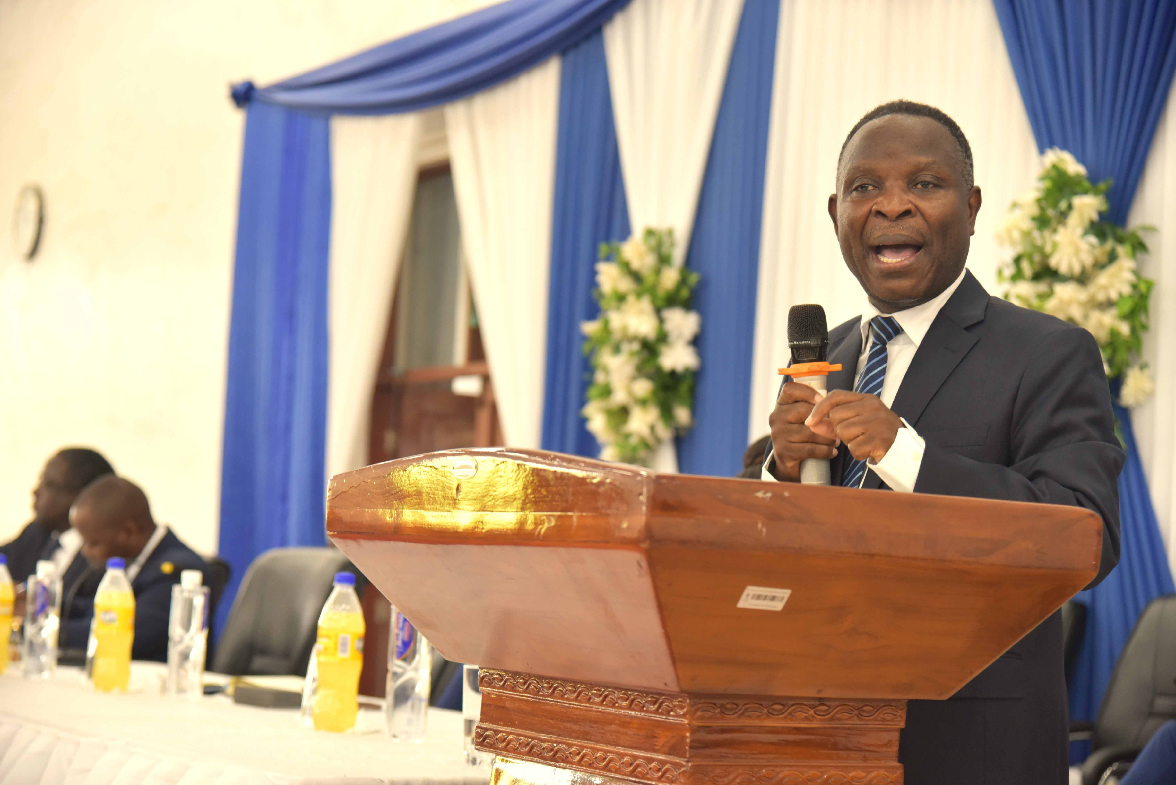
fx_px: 2451
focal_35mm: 75
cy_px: 392
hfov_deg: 27.0
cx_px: 588
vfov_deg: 18.2
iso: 2500
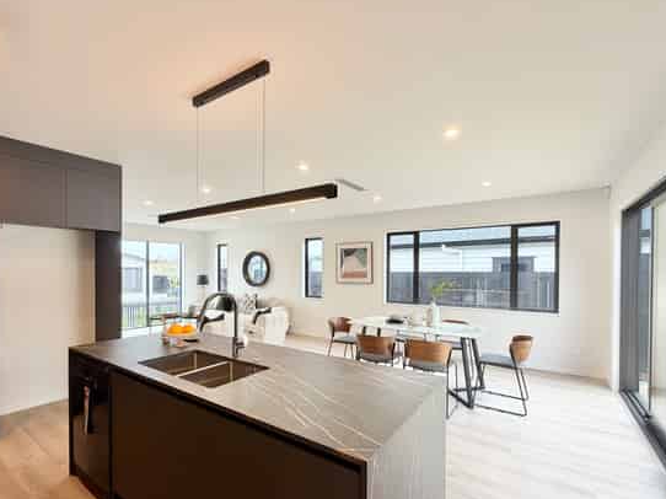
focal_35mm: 17
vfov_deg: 74.5
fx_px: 327
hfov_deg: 91.0
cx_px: 316
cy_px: 276
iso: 50
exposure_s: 1/121
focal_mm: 2.22
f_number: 2.2
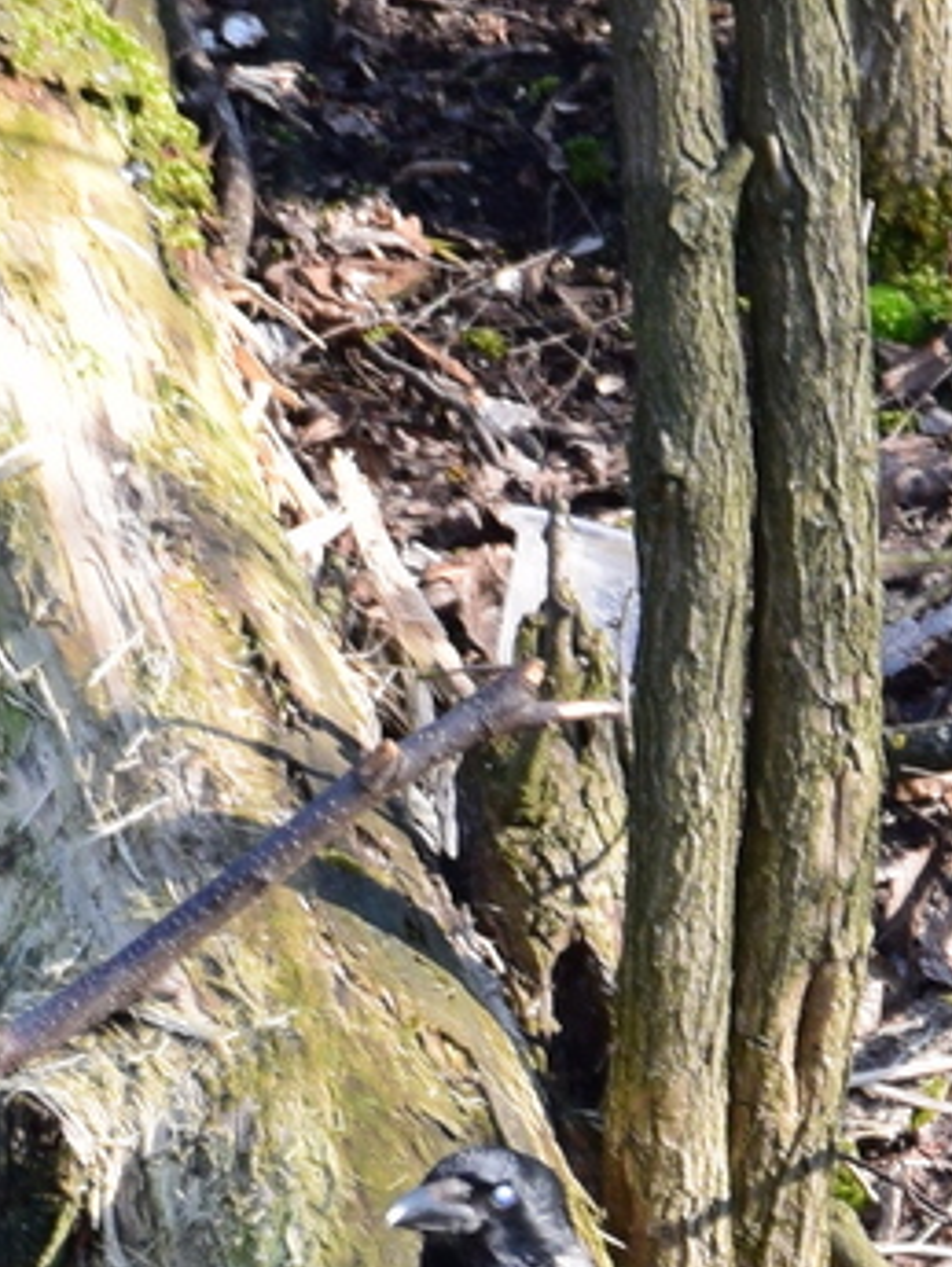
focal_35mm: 351
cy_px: 1043
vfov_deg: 5.6
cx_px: 412
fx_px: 12867
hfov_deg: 4.2
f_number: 9
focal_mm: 105
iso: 400
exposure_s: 1/125
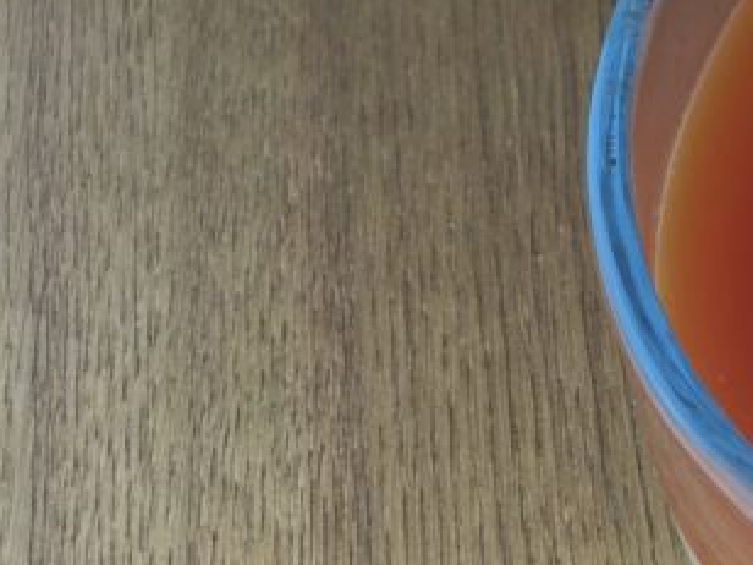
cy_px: 230
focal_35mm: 110
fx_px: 2393
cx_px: 892
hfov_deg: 17.1
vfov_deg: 13.5
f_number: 2.2
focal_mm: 4.15
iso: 32
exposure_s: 1/111
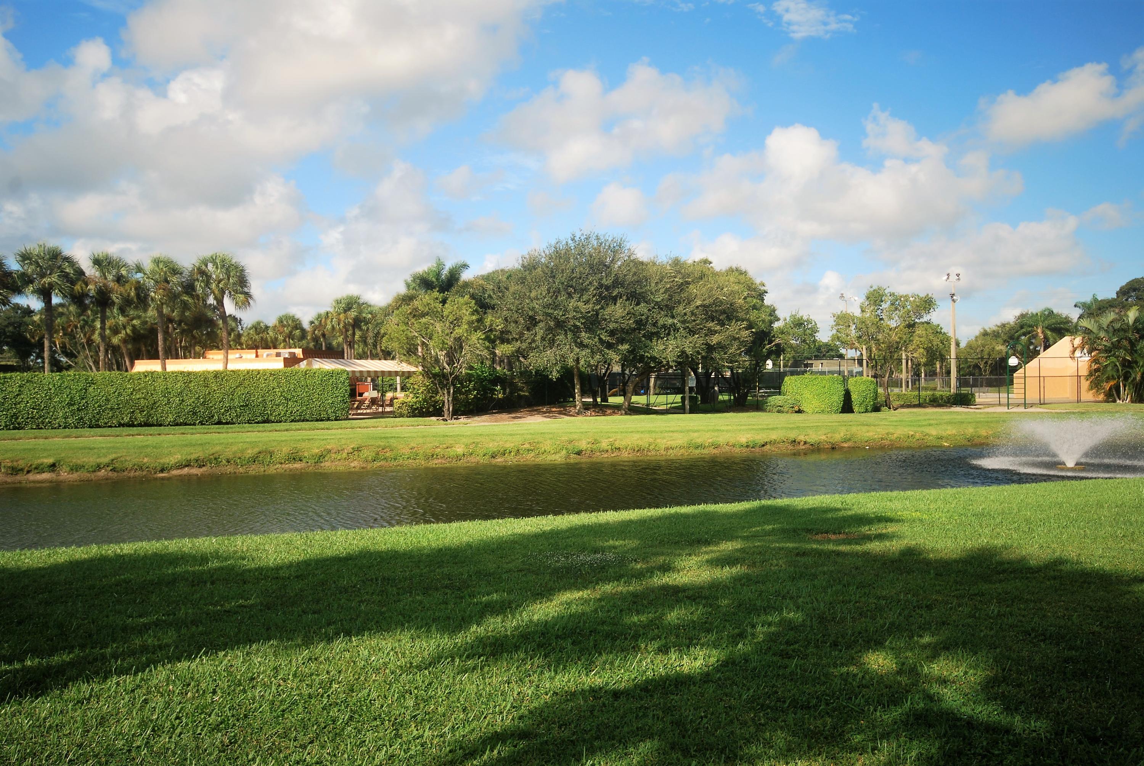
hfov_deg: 61.9
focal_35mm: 30
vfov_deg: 43.7
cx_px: 572
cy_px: 383
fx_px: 954
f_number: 5.6
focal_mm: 20
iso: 100
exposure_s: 1/125
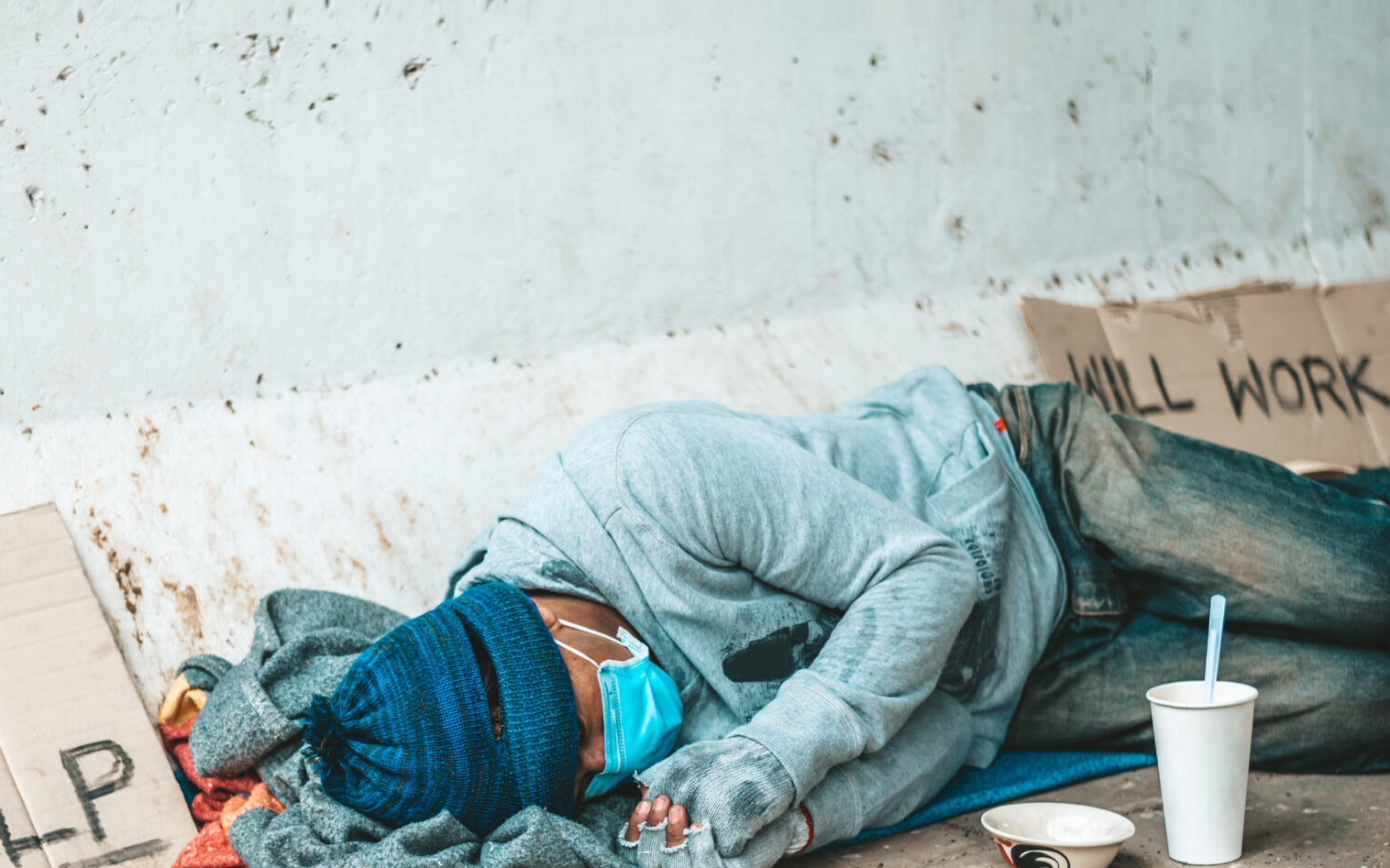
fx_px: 3257
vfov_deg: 15.1
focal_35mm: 86
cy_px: 606
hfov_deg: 24.0
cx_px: 555
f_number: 1.8
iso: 100
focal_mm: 50
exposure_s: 1/1000
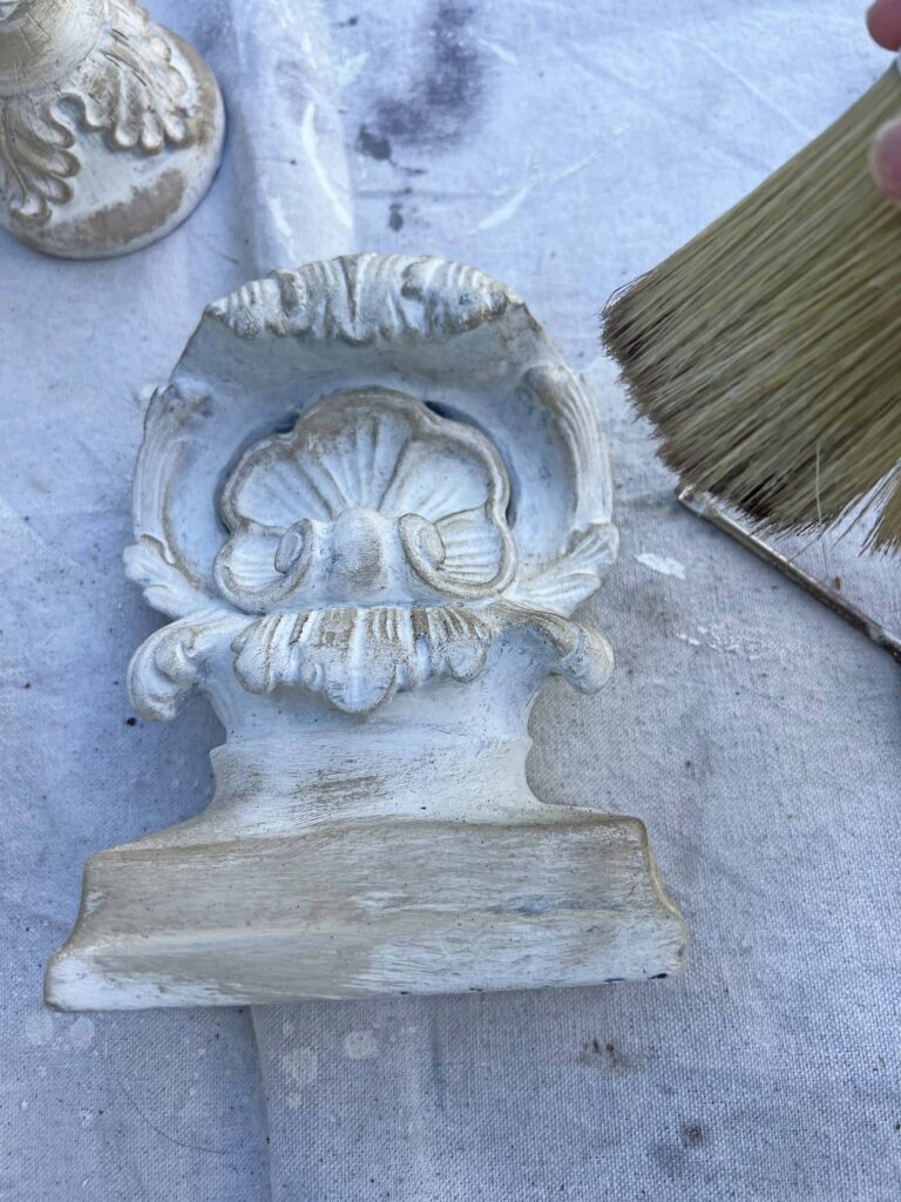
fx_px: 902
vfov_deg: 67.3
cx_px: 450
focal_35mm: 26
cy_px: 601
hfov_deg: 53.1
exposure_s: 1/558
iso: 50
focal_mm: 5.7
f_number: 1.5
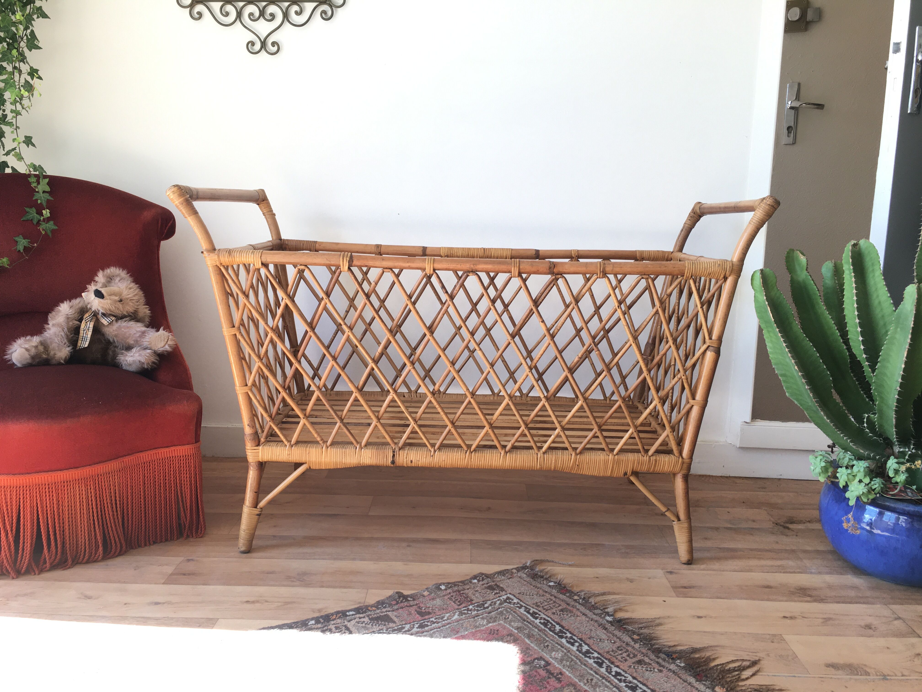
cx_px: 461
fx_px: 772
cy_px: 346
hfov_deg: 61.7
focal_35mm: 29
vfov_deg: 48.2
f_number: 2.2
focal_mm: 4.15
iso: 32
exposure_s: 1/100
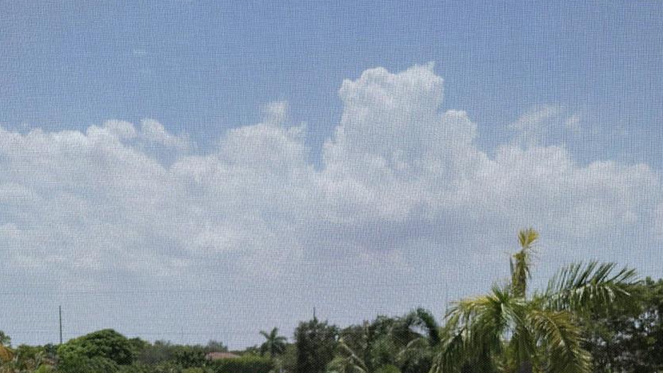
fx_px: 721
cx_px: 345
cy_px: 397
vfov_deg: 26.9
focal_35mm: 41
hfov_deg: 49.4
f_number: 1.6
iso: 50
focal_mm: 5.1
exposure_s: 1/3745
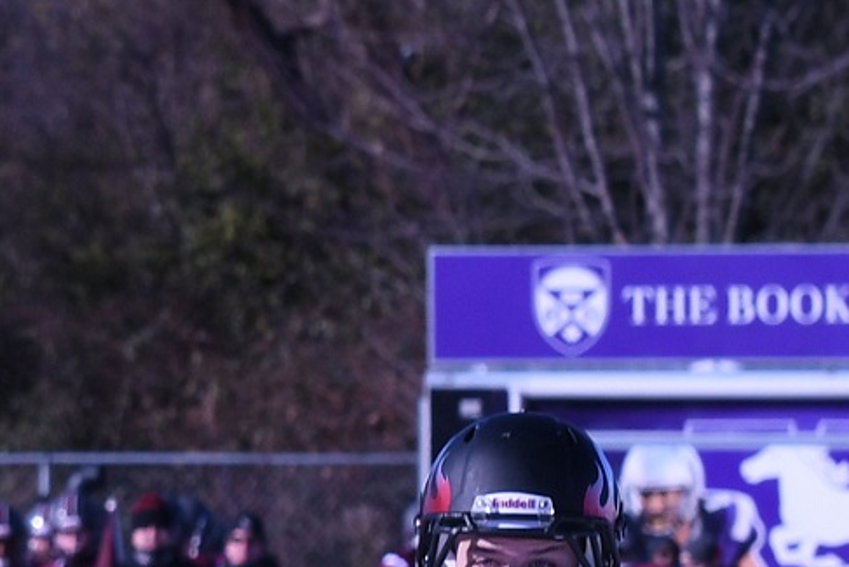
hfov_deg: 5.1
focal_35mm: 400
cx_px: -343
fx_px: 9436
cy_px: 653
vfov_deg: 3.4
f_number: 7.1
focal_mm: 90
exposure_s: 1/1000
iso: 200
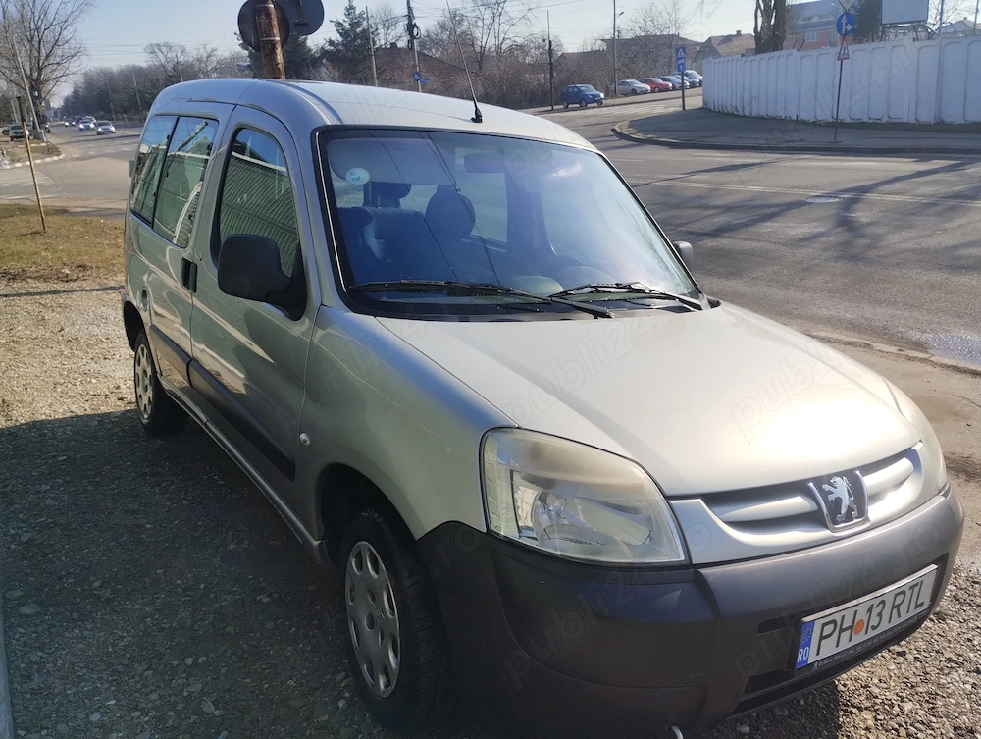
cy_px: 370
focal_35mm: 28
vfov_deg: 49.9
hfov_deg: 63.4
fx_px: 795
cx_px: 490
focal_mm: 4.27
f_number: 1.8
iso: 100
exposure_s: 1/1029
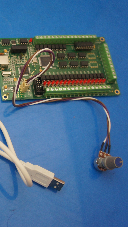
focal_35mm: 52
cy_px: 114
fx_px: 314
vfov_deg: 39.9
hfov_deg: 21.9
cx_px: -12
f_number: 4
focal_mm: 22
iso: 1600
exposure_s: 1/10
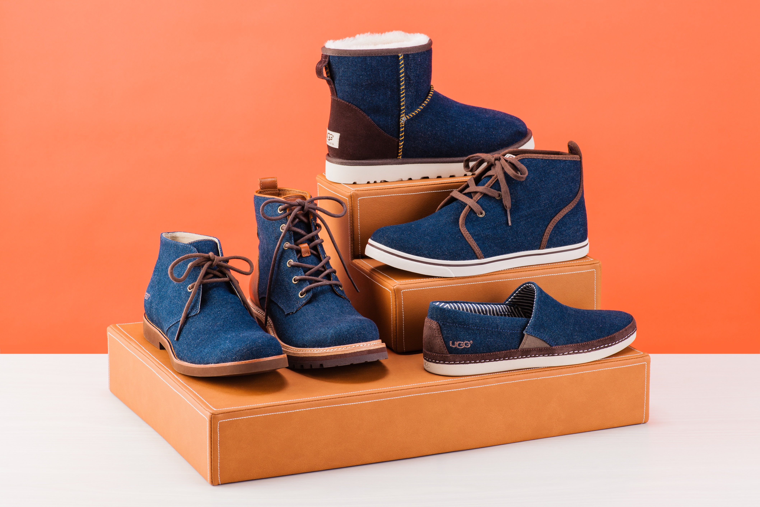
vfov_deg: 13.0
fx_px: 2216
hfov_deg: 19.5
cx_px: 380
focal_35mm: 105
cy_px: 254
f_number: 13
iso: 100
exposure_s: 1/60
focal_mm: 105
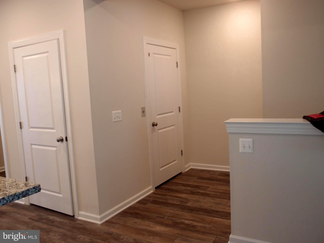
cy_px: 122
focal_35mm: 30
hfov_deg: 60.0
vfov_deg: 46.8
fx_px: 281
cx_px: 162
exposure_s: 1/60
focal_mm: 6.48
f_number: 1.9
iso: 125
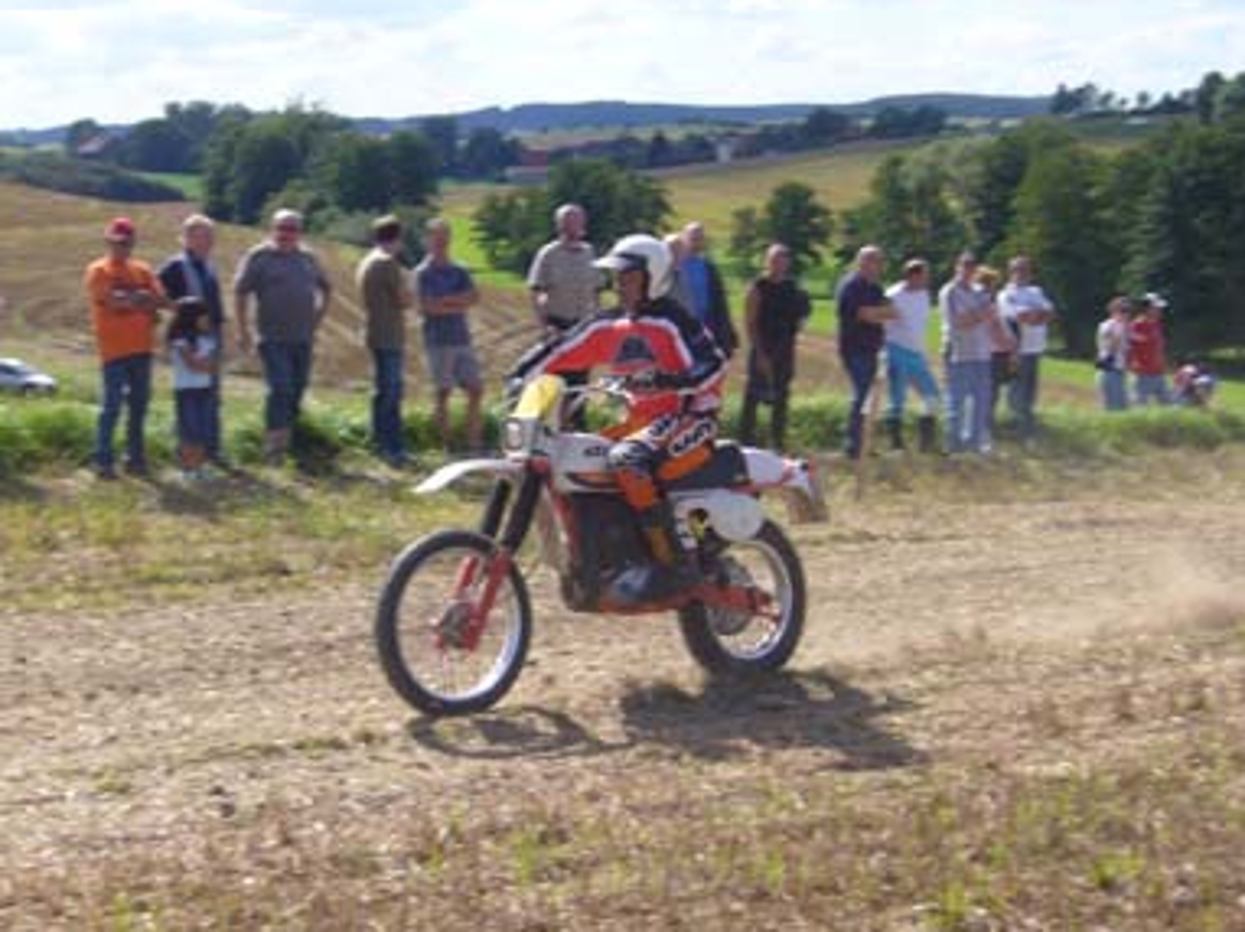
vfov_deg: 22.2
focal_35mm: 66
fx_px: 2372
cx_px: 626
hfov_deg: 29.4
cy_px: 446
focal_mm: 10.4
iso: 100
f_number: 7.5
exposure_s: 1/200
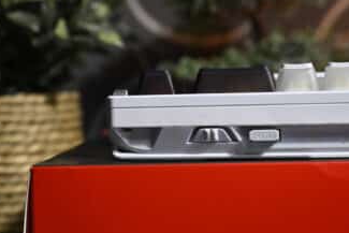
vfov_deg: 15.2
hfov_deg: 22.6
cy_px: 97
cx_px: 142
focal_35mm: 90
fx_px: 873
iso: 320
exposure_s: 1/100
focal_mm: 75
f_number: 7.1
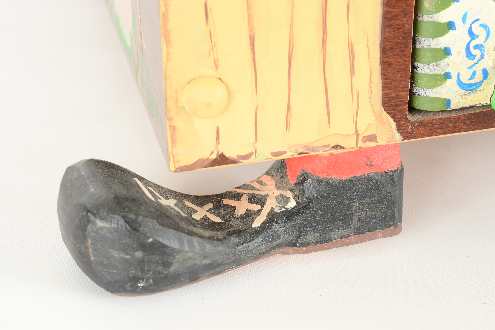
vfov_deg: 15.8
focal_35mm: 87
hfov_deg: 23.5
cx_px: 245
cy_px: 170
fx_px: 1190
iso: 320
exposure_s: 1/60
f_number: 10
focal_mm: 55
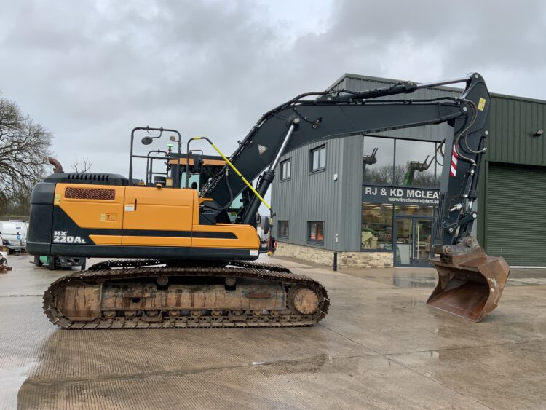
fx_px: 458
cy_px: 205
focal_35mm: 29
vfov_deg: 48.3
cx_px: 273
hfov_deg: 61.6
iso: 16
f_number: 1.8
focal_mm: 3
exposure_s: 1/562
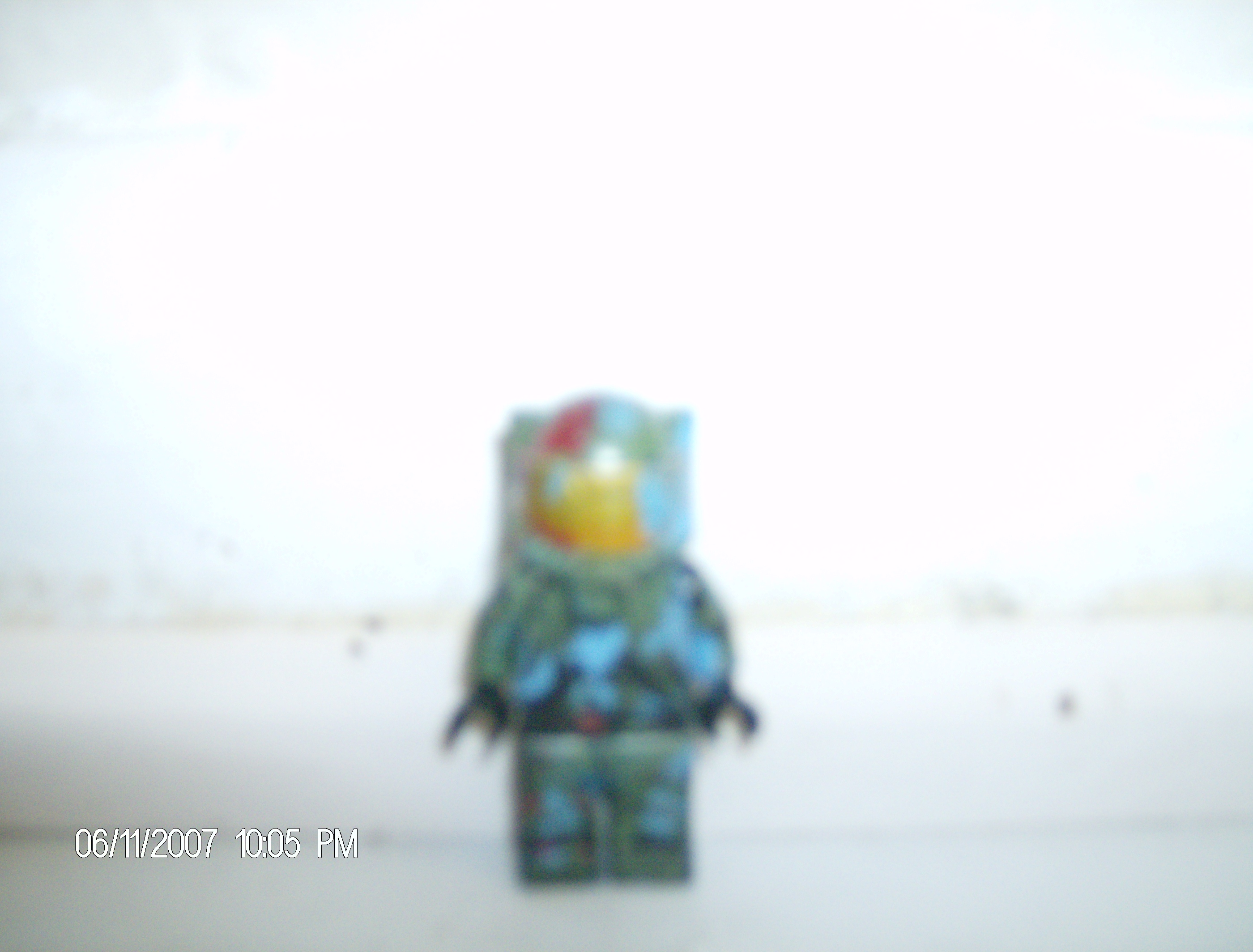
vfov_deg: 40.0
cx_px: 626
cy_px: 476
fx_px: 1309
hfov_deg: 51.1
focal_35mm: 36
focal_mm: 6
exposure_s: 1/60
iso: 200
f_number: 2.8
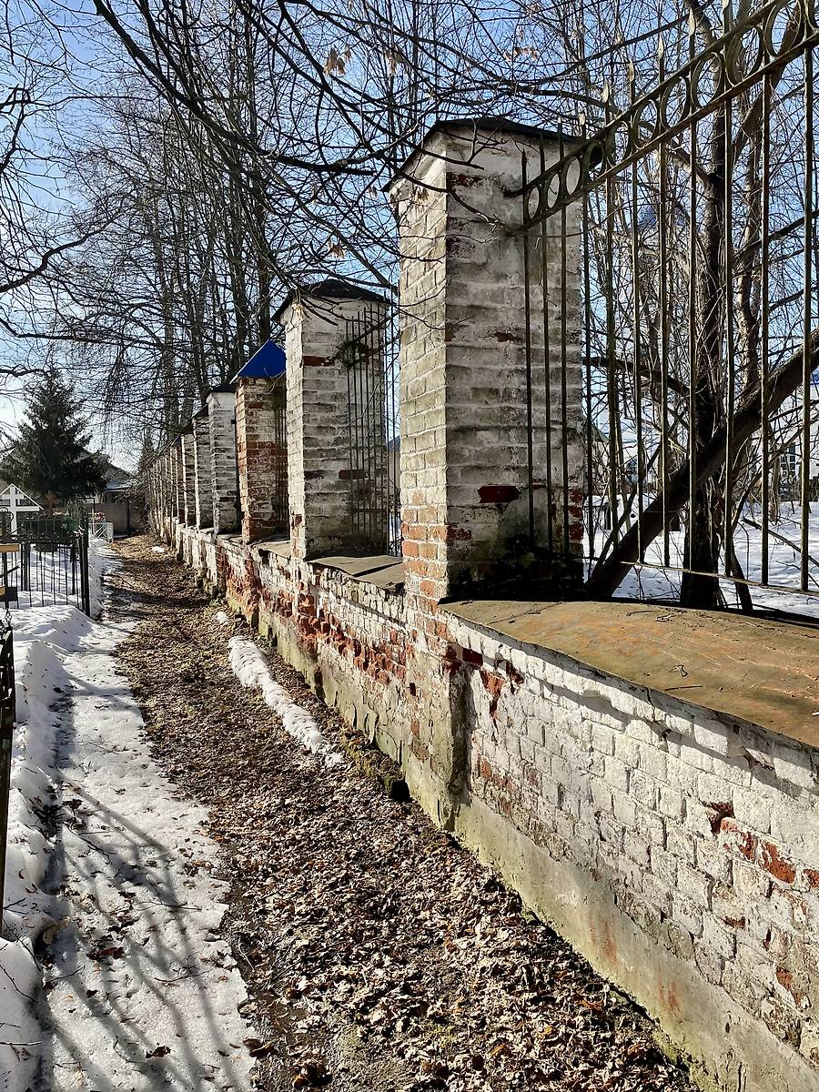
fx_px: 820
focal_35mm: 26
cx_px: 410
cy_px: 546
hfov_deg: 53.1
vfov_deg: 67.3
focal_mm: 4.2
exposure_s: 1/1825
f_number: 1.6
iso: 32
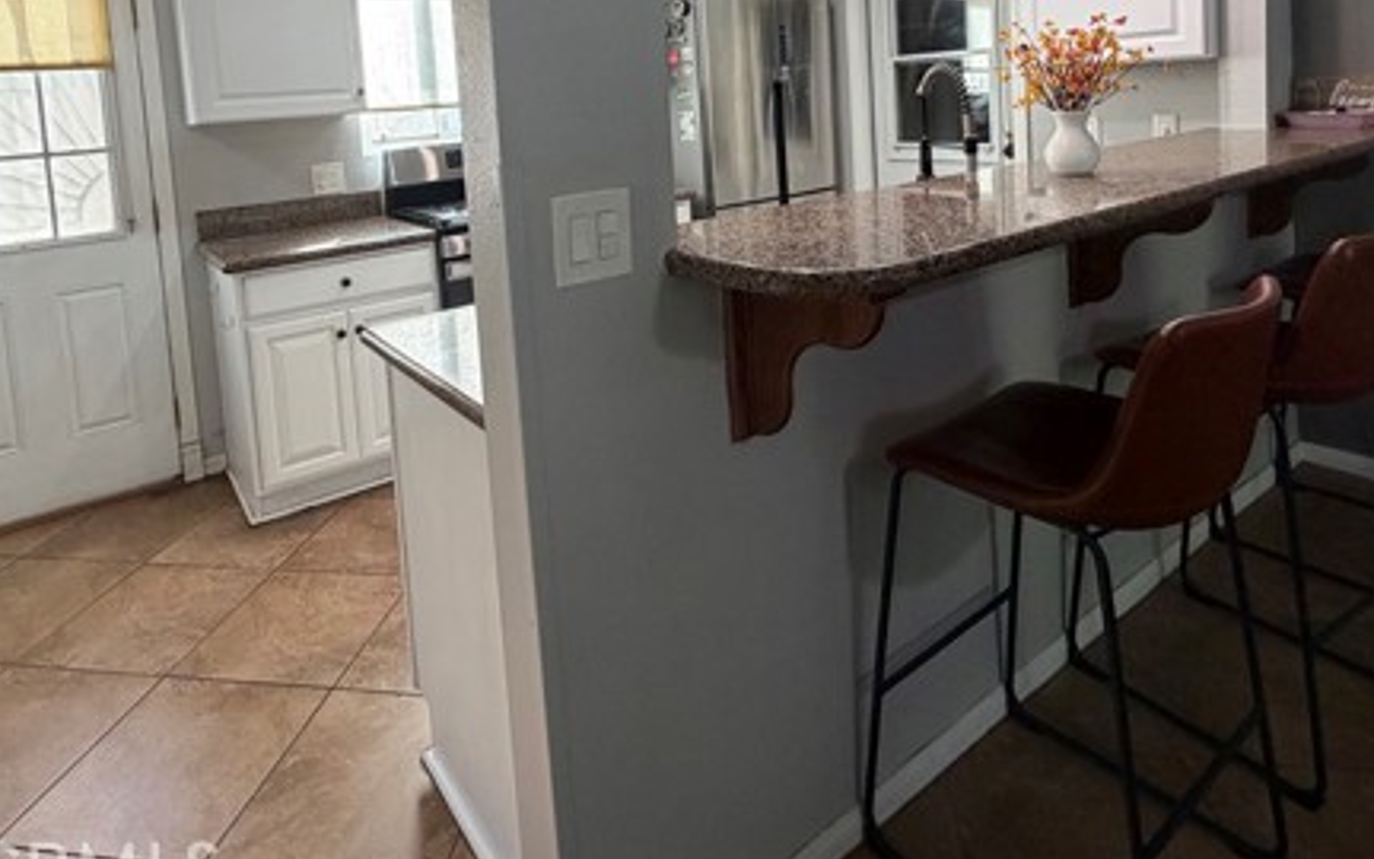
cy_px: 153
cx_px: 627
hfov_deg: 79.5
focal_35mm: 22
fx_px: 824
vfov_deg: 51.1
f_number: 2.2
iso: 250
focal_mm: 2.22
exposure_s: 1/120
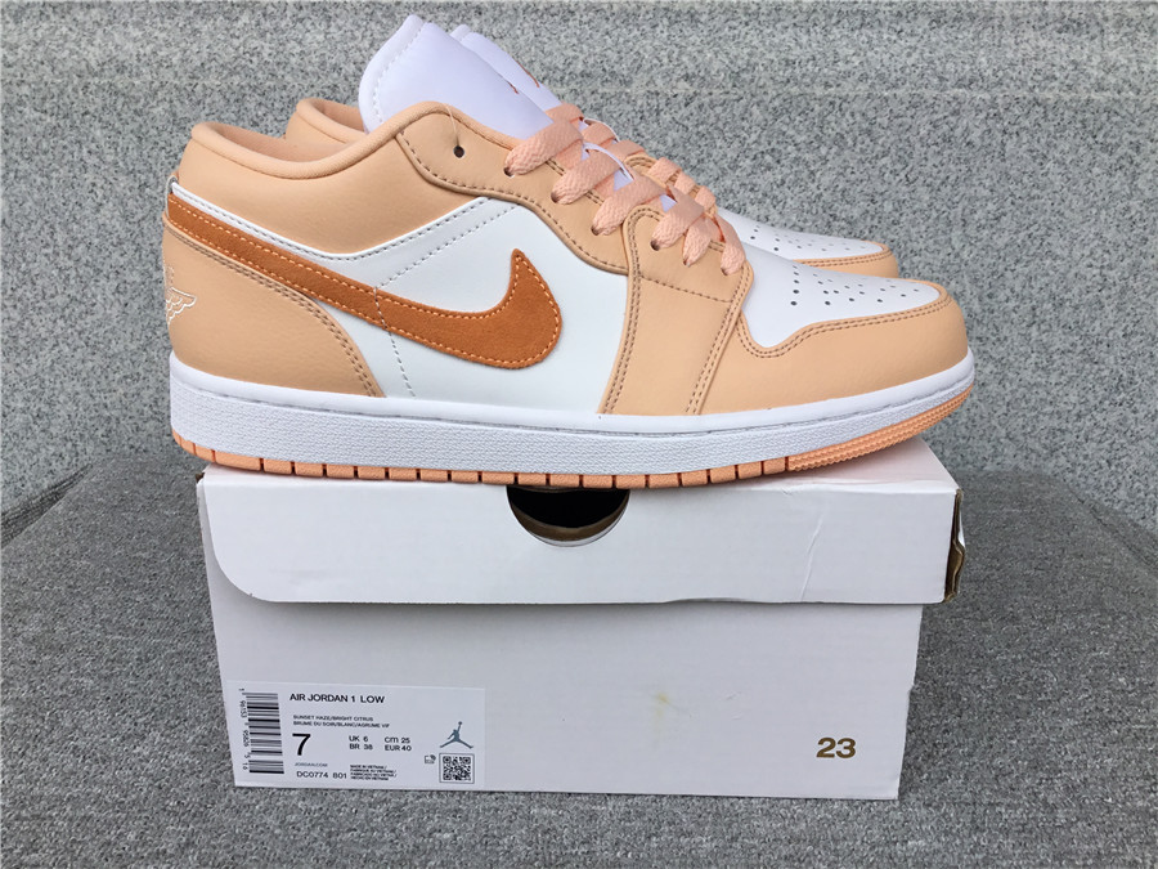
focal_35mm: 31
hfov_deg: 58.4
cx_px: 579
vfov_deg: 45.4
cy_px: 434
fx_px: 1037
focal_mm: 3.3
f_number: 2.4
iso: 25
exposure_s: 1/452
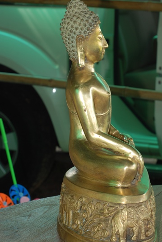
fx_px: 632
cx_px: 98
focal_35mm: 94
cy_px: 113
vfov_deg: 21.6
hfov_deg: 14.6
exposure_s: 1/30
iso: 100
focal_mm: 50
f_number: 9
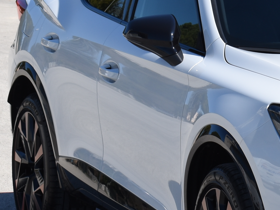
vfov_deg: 4.4
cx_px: 373
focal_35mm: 341
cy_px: 84
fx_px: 2760
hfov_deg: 5.8
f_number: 9
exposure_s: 1/250
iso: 100
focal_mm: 55
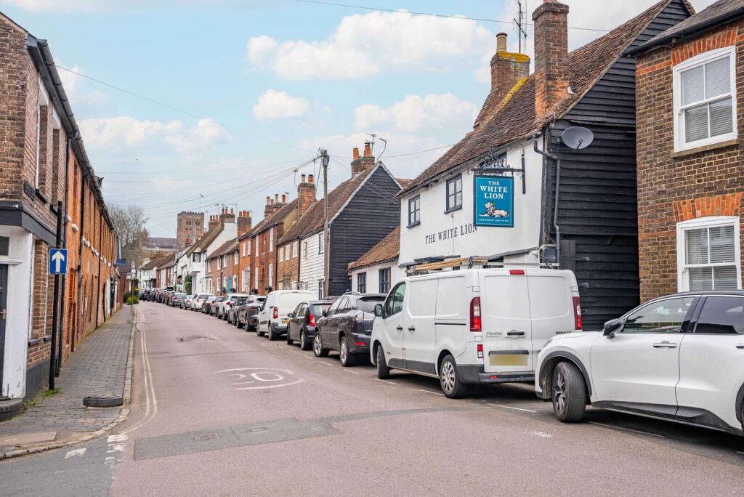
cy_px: 248
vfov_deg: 37.9
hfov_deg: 54.4
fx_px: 724
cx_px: 372
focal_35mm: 35
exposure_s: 1/250
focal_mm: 35
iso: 80
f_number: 5
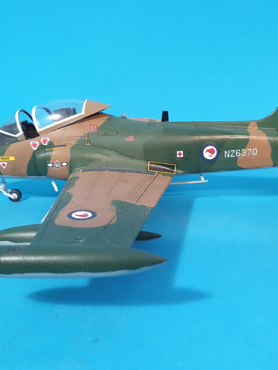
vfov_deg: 50.1
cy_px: 197
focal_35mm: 37
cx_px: 156
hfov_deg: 38.6
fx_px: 396
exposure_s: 1/50
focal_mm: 4.32
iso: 400
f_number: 2.4
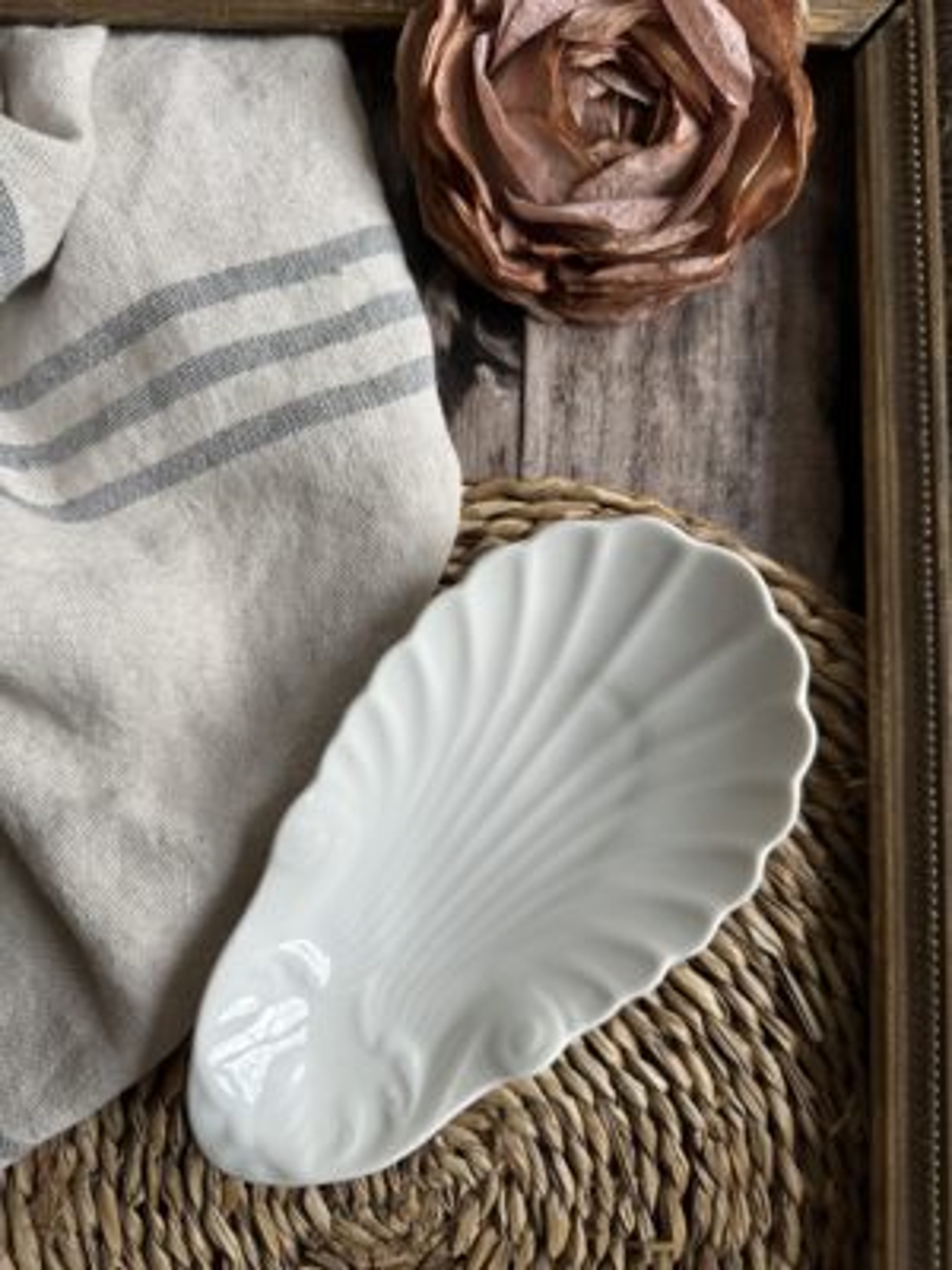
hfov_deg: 56.8
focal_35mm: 24
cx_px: 476
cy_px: 635
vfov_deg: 71.6
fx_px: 880
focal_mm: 6.86
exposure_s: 1/121
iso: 125
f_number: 1.78
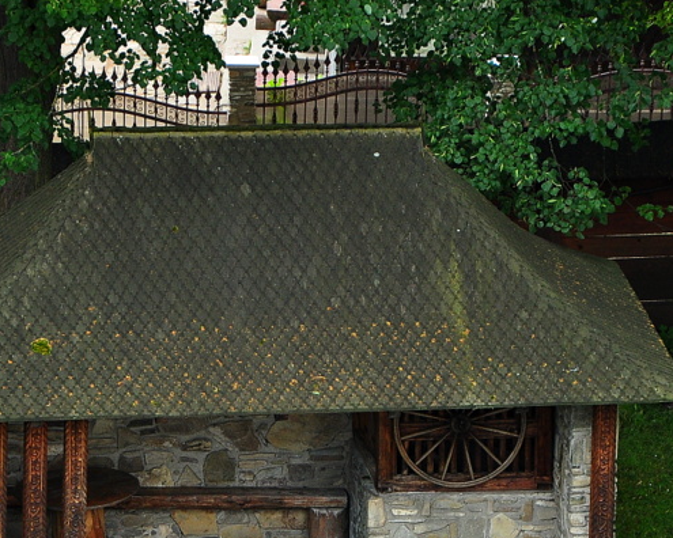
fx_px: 7133
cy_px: 499
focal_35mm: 358
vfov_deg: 4.3
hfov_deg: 5.4
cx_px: 265
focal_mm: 105
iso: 400
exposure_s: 1/200
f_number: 5.6
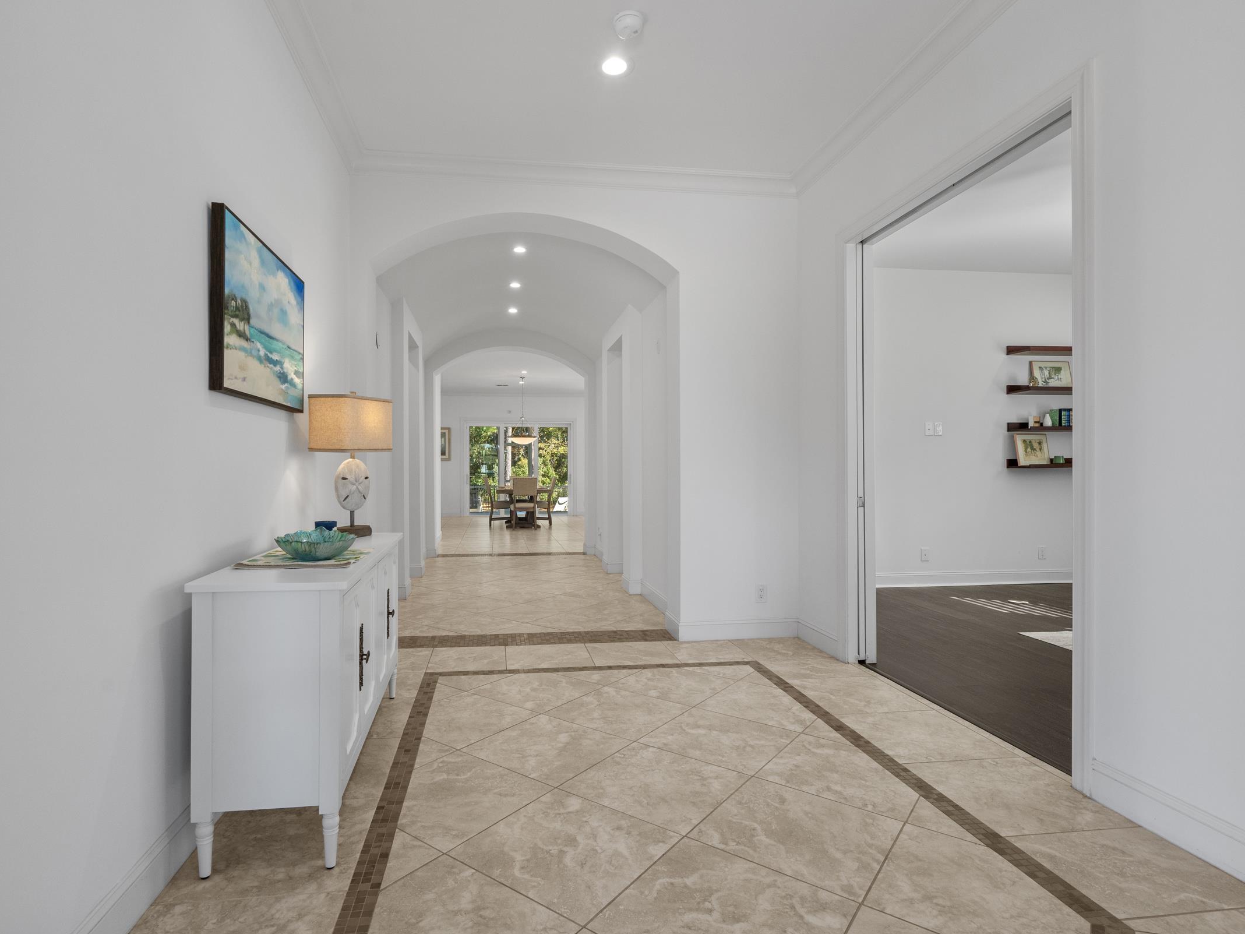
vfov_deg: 71.6
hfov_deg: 87.6
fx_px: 647
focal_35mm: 18
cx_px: 575
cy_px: 453
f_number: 8
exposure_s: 1/15
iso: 800
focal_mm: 16
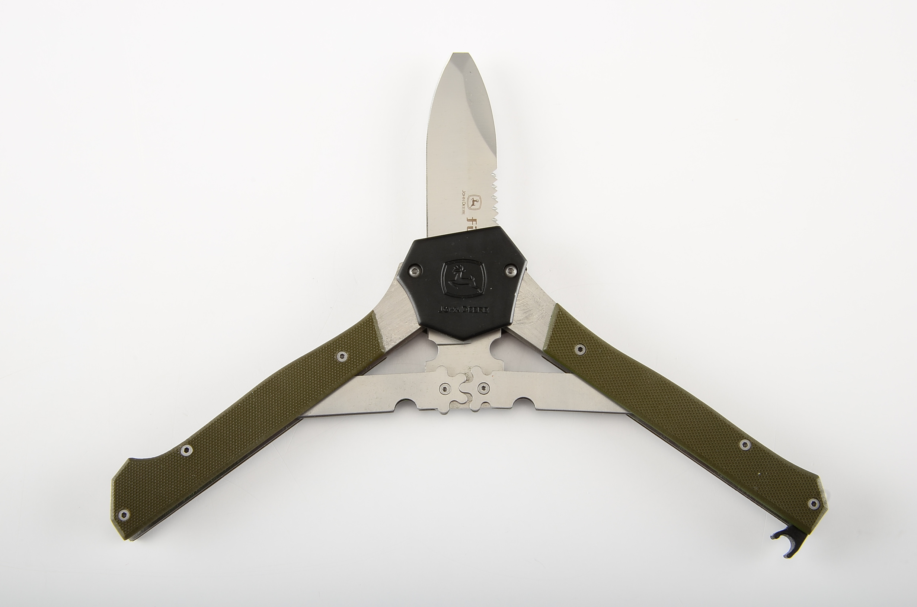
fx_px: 1449
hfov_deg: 35.1
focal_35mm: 57
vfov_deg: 23.7
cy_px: 304
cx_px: 458
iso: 100
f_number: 18
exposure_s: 1/250
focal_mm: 38
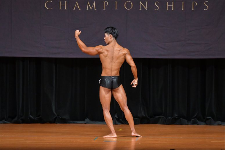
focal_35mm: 255
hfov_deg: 8.1
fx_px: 1593
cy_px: 75
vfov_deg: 5.4
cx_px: 112
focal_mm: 170
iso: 5000
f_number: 5.6
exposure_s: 1/400
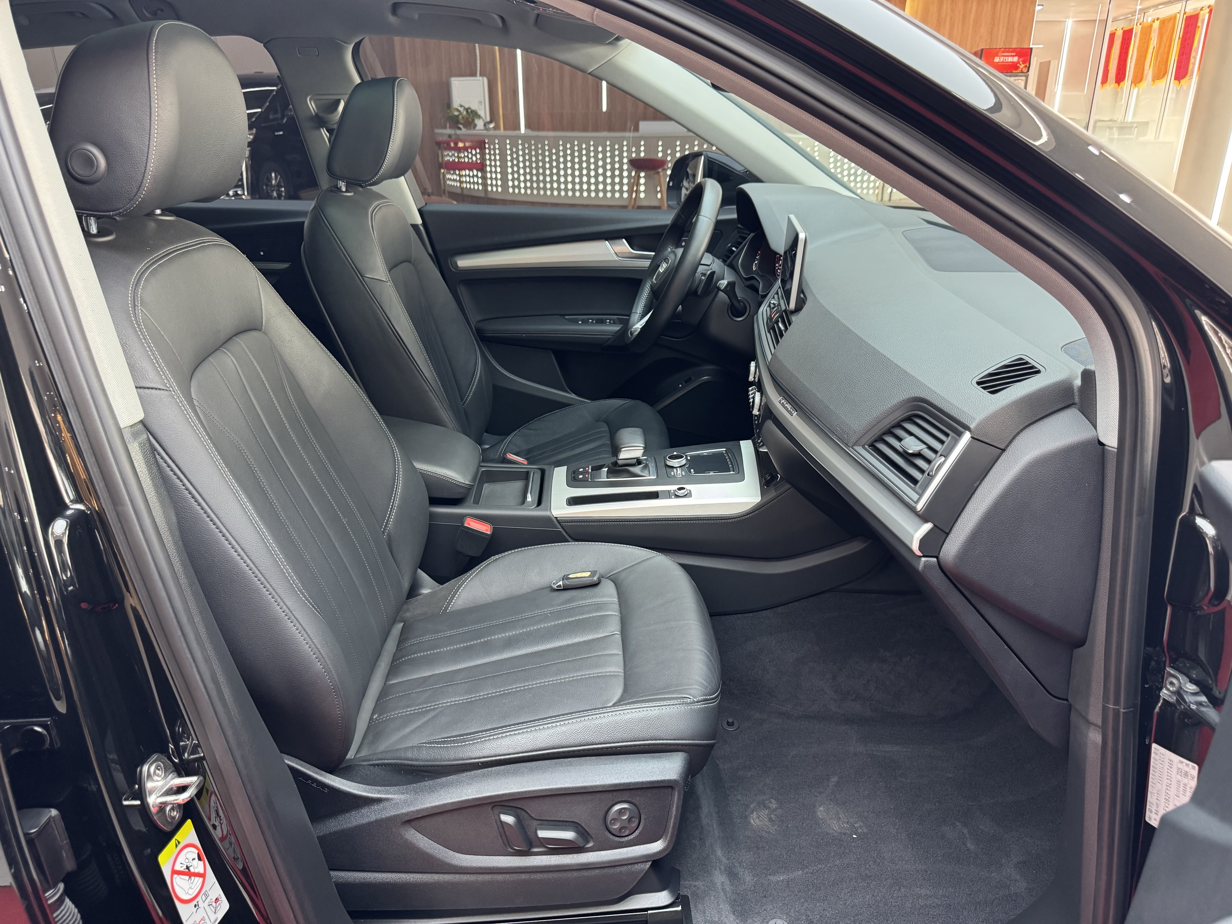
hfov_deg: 71.6
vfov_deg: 56.8
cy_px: 462
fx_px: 854
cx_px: 616
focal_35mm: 24
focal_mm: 6.76
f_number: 1.78
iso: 400
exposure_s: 1/50
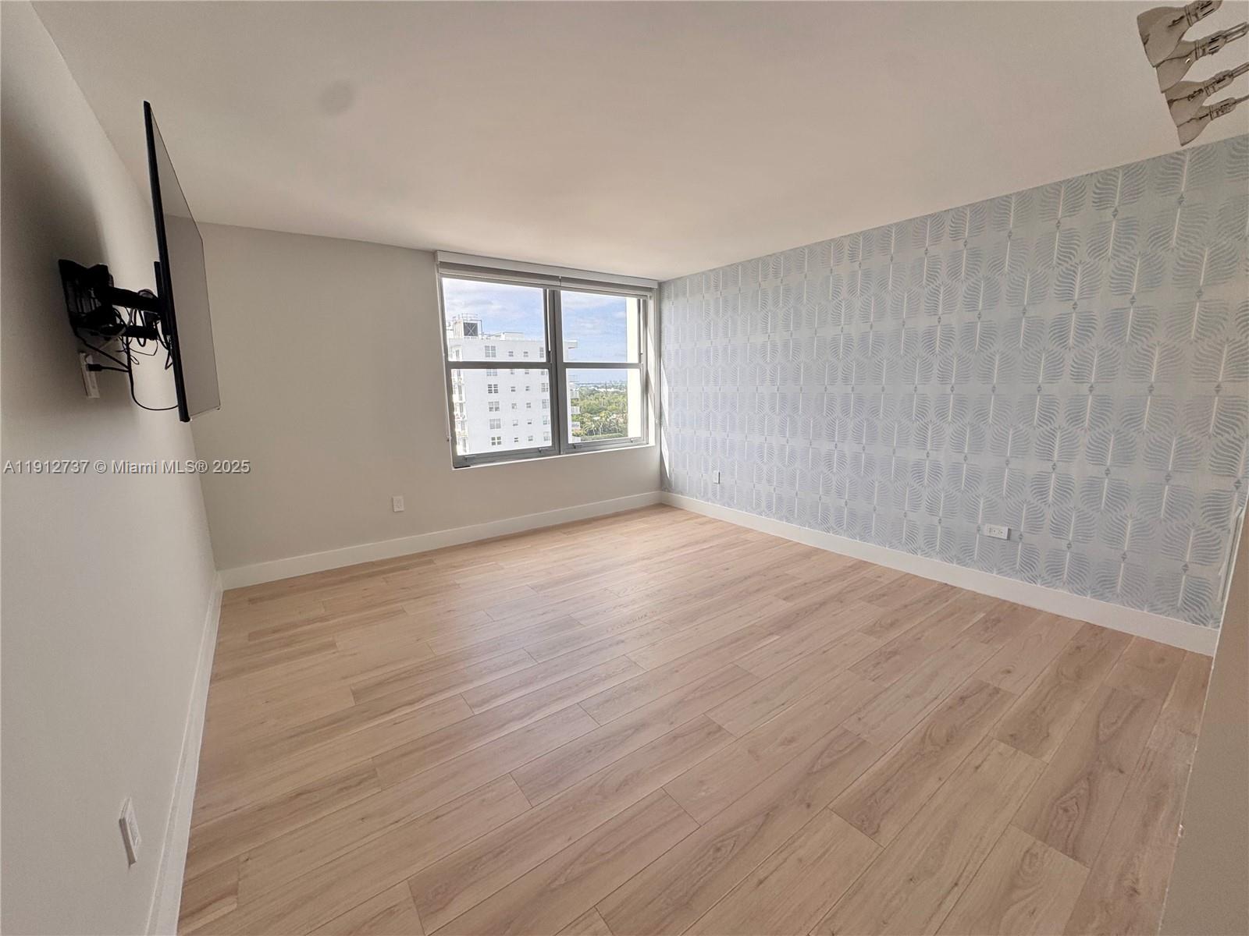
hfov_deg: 102.1
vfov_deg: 85.7
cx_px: 624
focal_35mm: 14
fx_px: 505
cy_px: 468
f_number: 2.2
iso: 40
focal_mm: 2.22
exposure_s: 1/279
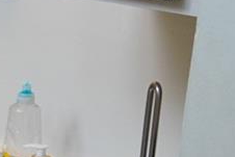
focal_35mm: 191
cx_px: -259
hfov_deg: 9.9
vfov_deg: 6.8
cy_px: 374
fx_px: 1248
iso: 640
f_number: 4
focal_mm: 18
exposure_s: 1/160
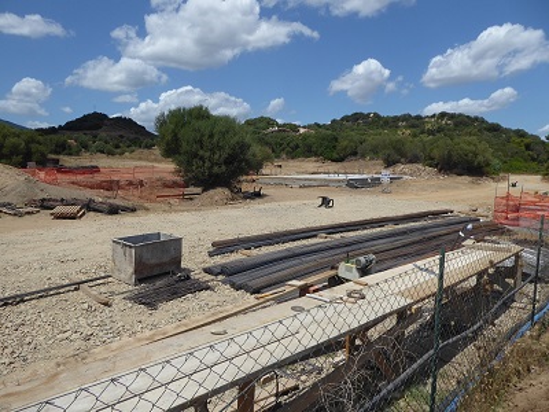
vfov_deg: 54.9
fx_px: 396
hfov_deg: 69.4
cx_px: 274
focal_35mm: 25
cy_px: 206
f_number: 3.3
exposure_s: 1/1600
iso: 80
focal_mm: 4.3
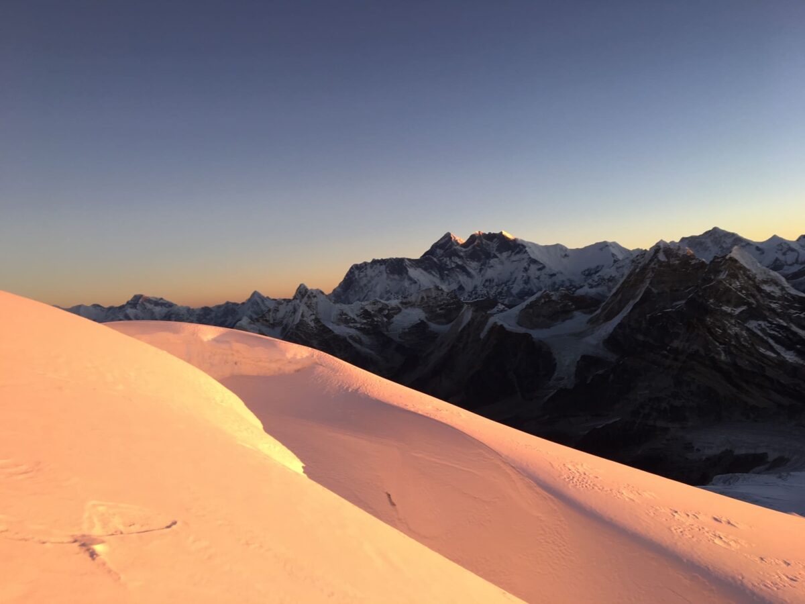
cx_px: 402
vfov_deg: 48.2
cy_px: 302
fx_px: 674
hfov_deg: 61.7
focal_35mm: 29
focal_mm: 4.15
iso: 25
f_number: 2.2
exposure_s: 1/106
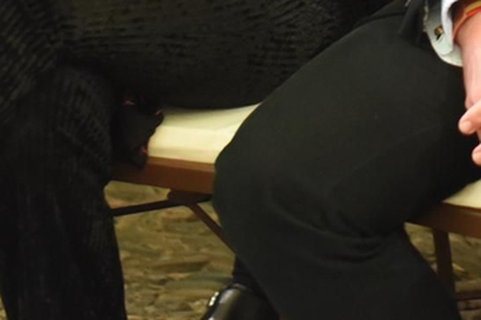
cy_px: -433
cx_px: 775
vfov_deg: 5.6
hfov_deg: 8.5
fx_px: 3153
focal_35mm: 236
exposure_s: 1/80
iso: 3200
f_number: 2.5
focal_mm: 50
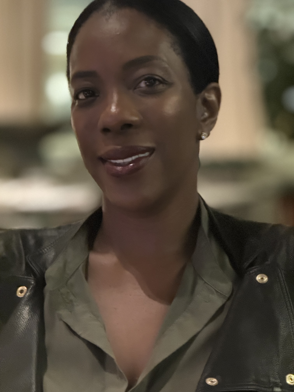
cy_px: 196
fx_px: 1359
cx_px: 147
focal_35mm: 120
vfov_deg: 16.4
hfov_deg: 12.3
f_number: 2.8
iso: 4000
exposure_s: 1/17
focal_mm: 15.66
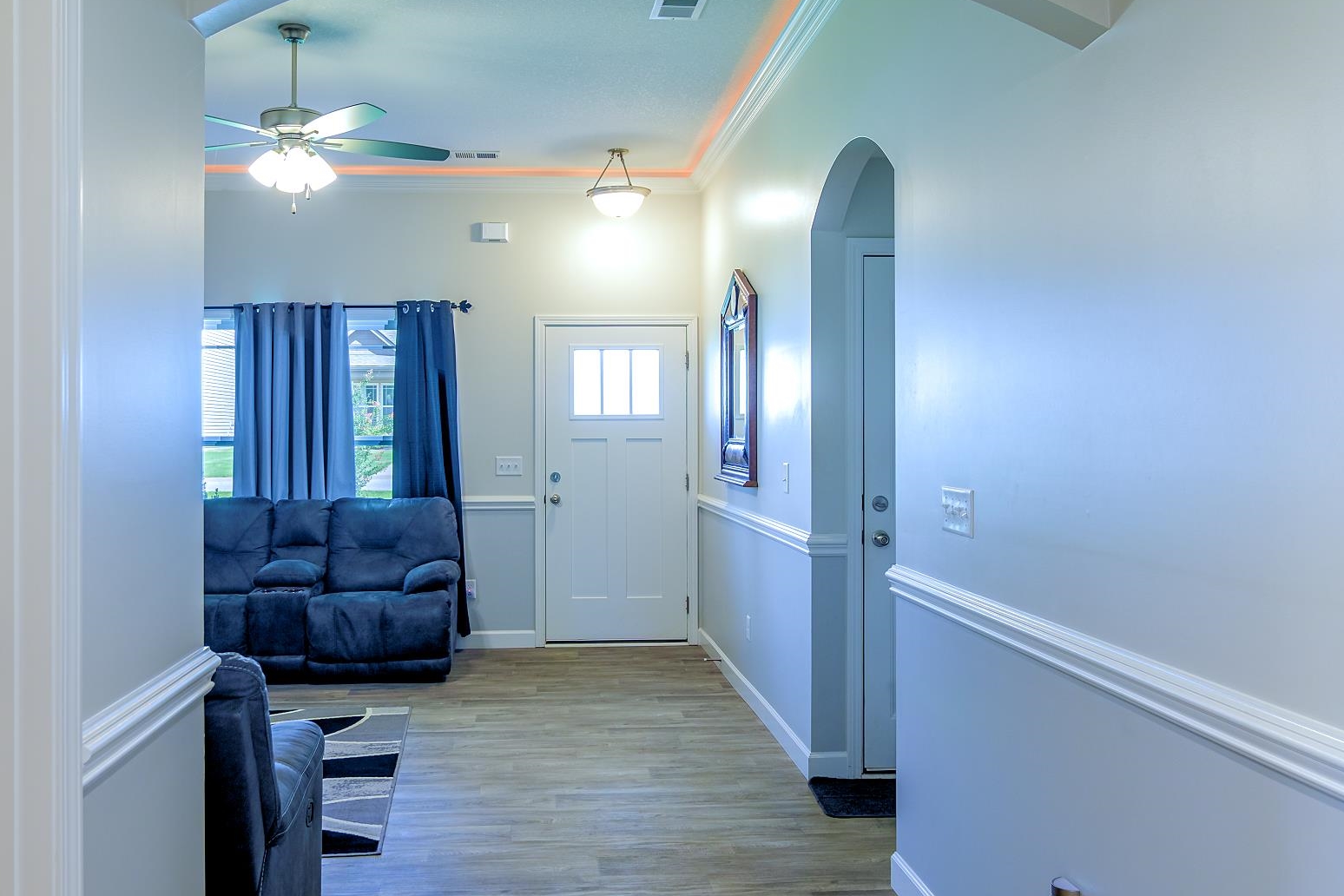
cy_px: 434
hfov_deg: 60.1
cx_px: 590
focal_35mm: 31
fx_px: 1157
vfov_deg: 42.3
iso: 320
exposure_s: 1/125
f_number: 7.1
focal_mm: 16
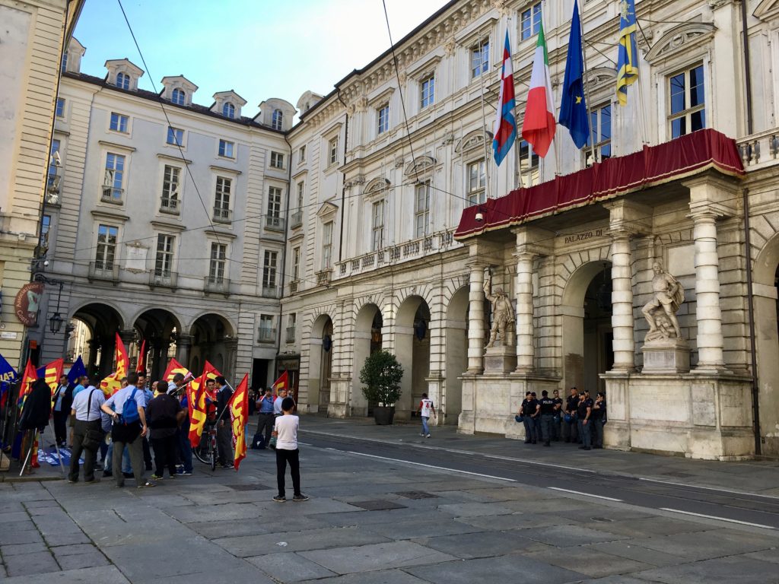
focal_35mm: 29
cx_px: 390
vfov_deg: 48.2
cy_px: 292
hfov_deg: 61.7
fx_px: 653
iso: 25
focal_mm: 4.15
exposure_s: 1/447
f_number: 2.2
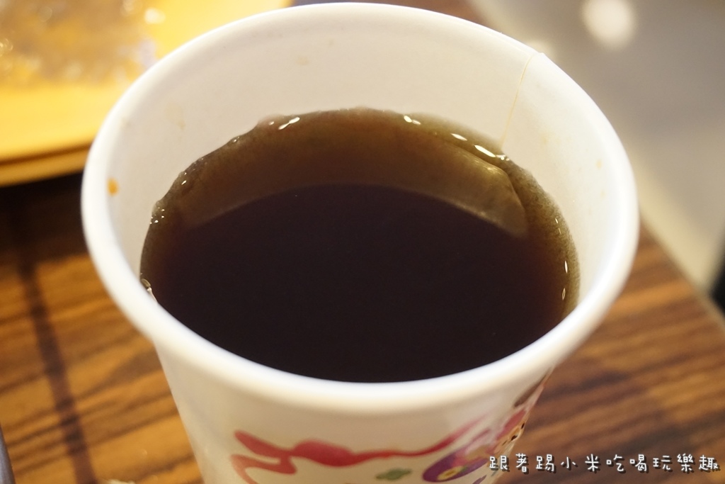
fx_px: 1057
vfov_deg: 25.8
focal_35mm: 52
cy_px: 242
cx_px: 362
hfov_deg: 37.8
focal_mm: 35
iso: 3200
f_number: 5.6
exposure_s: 1/40
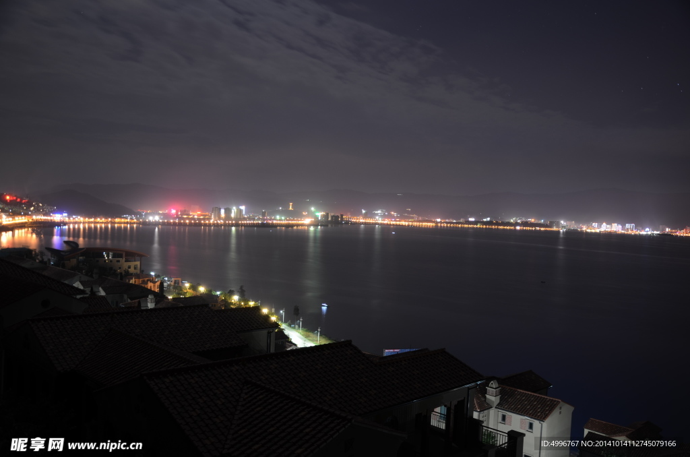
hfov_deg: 59.6
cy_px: 228
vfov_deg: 41.5
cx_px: 345
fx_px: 602
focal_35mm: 32
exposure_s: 30
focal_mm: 21
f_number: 3.8
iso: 100
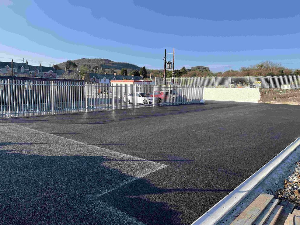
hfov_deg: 65.3
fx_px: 234
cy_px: 112
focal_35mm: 27
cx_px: 150
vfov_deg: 51.4
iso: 50
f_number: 1.6
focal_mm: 5.1
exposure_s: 1/1832
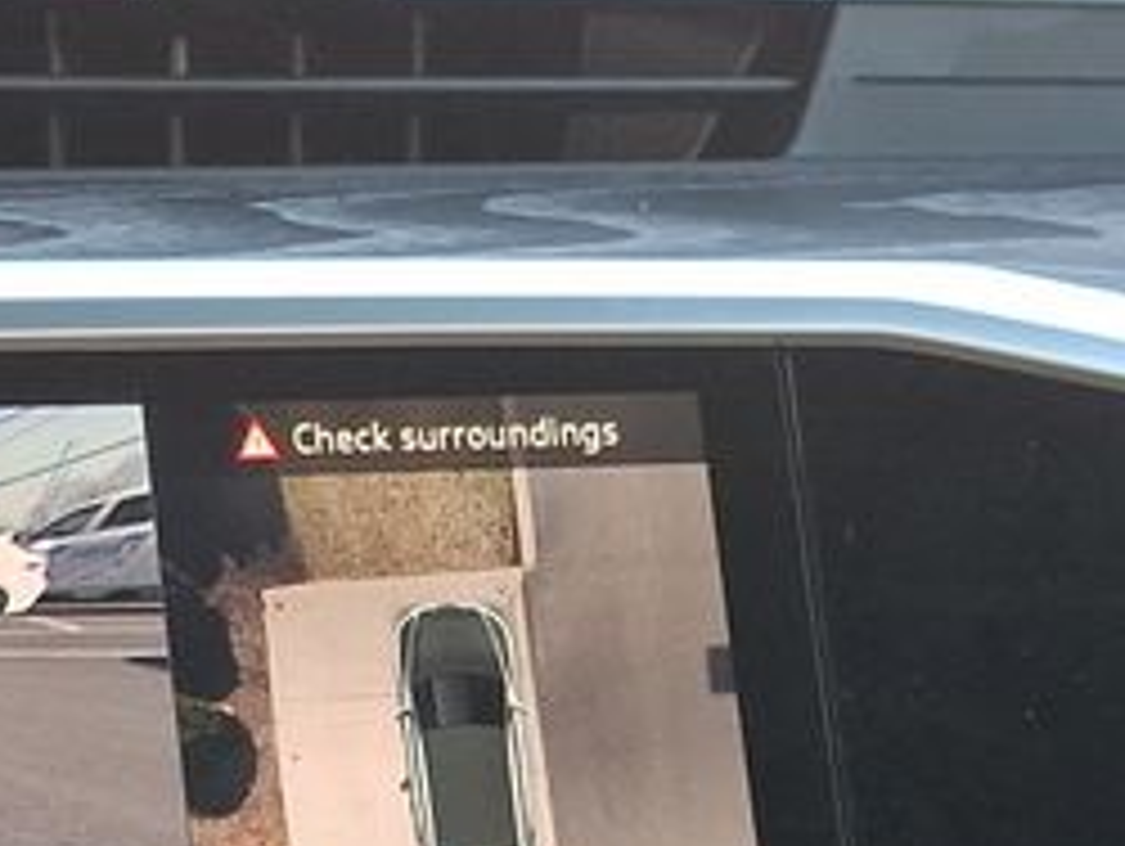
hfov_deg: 26.7
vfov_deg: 21.5
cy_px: 981
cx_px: -238
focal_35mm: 64
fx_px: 2082
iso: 44
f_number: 1.8
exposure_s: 1/120
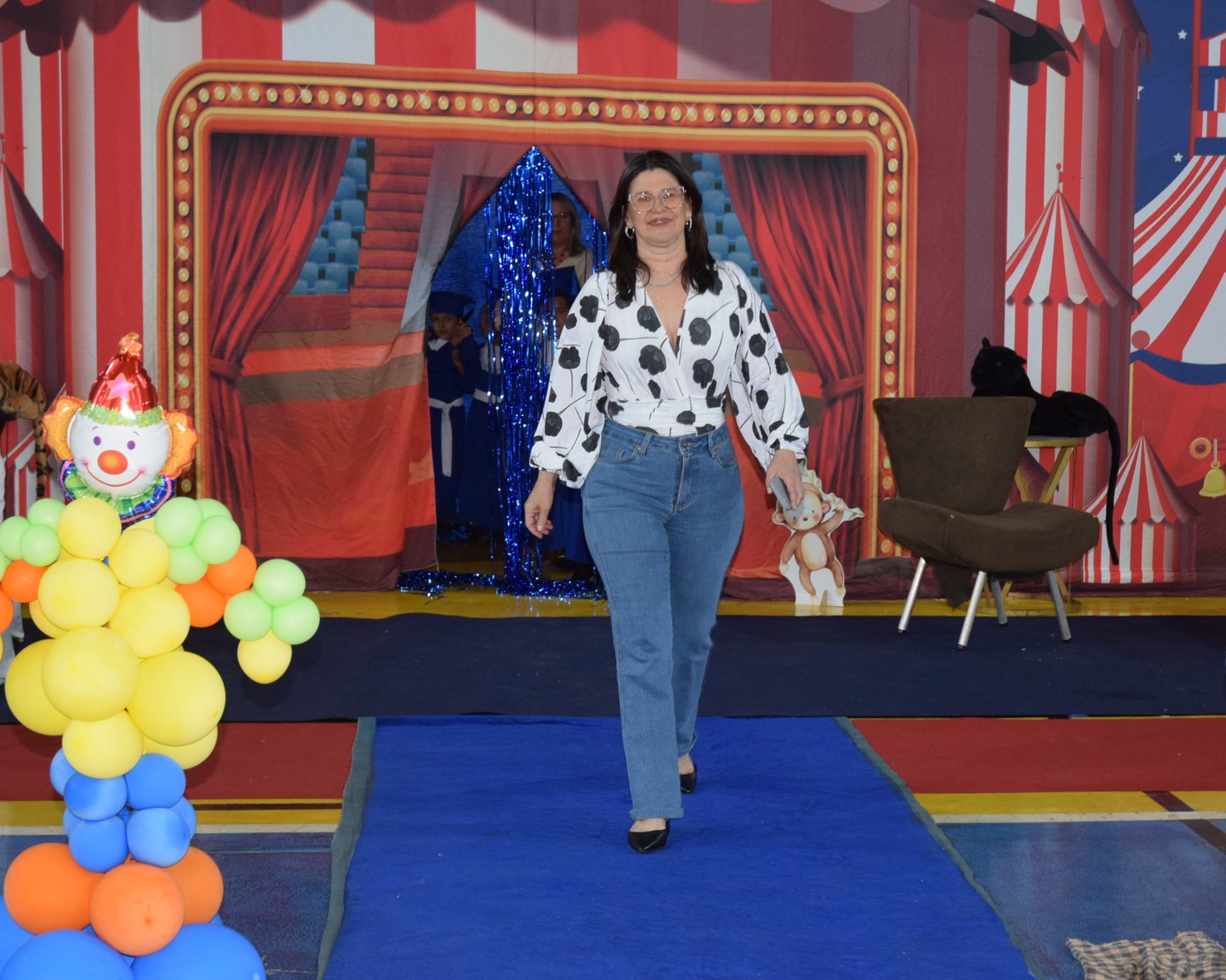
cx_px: 708
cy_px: 493
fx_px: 2358
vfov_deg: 23.5
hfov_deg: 29.1
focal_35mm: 65
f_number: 4.2
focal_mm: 38
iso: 1400
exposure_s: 1/60
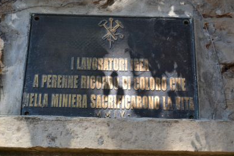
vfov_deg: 17.5
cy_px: 73
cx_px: 125
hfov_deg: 26.0
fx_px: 507
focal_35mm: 78
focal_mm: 46
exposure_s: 1/125
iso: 180
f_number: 5.6
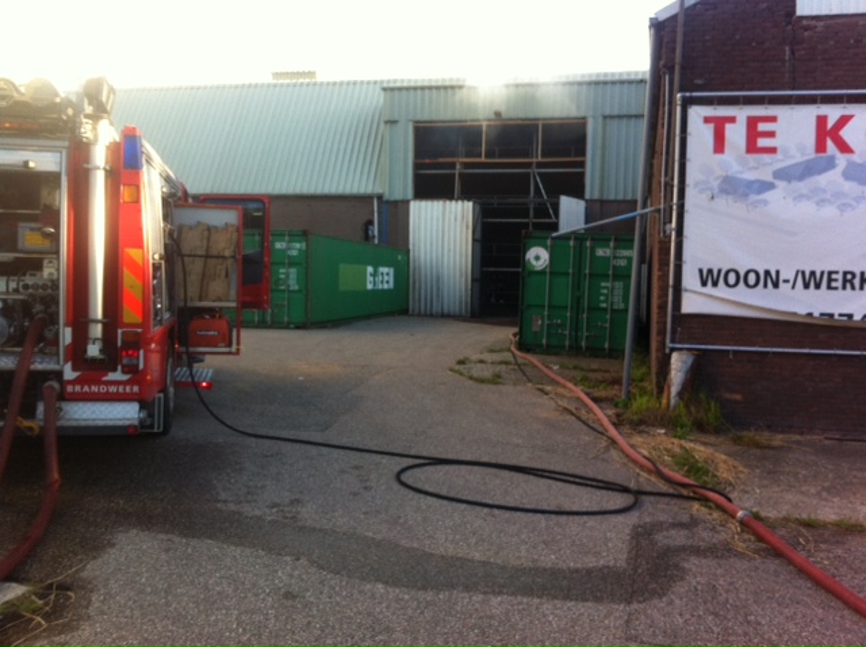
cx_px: 433
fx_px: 874
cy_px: 324
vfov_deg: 40.6
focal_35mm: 35
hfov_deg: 52.7
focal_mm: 3.85
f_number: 2.8
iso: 80
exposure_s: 1/172
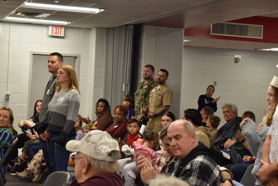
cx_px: 139
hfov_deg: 24.6
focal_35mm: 82
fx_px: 637
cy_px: 93
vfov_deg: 16.6
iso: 1000
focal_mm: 55
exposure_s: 1/100
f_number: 7.1
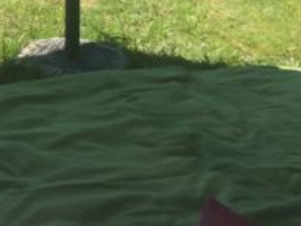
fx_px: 1044
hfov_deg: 14.4
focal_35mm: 120
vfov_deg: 11.8
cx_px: -250
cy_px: -117
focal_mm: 4.15
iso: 32
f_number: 2.2
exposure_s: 1/954
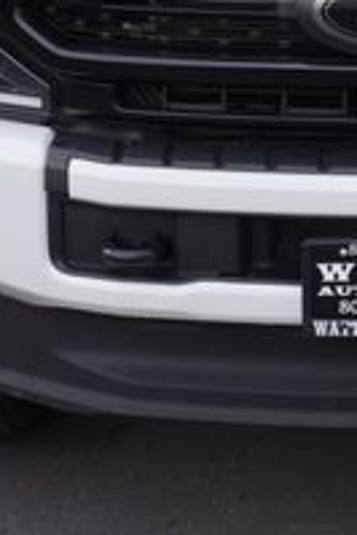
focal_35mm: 106
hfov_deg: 12.8
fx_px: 1574
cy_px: 35
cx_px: 360
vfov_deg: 18.9
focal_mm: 22
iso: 100
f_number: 5.6
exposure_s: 1/125
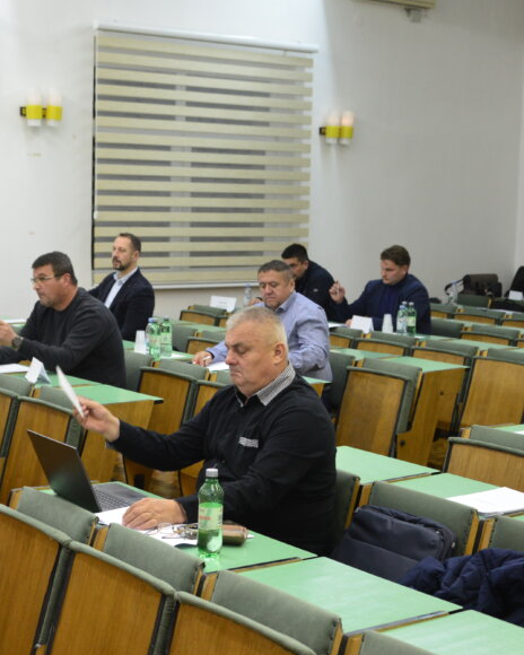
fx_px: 1221
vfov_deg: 30.0
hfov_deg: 24.2
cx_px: 271
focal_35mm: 63
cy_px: 338
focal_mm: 38
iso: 2000
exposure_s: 1/125
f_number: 4
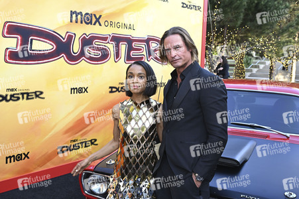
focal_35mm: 39
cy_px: 100
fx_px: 324
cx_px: 150
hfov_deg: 49.6
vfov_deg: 34.2
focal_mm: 39
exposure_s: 1/200
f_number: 5.6
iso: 1000
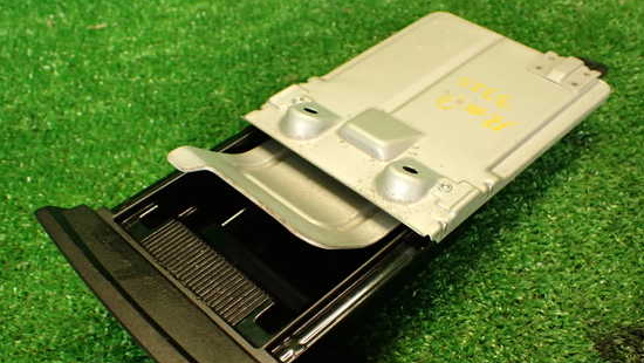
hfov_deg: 52.8
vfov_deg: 31.1
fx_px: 649
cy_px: 234
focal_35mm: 38
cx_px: 314
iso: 320
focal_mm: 5.79
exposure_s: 1/30
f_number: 2.4
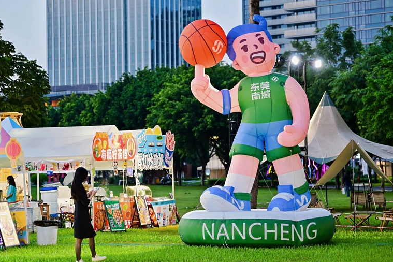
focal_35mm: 102
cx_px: 189
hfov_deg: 20.0
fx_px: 1113
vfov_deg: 13.4
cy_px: 130
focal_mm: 86
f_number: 2.8
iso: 1250
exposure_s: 1/200
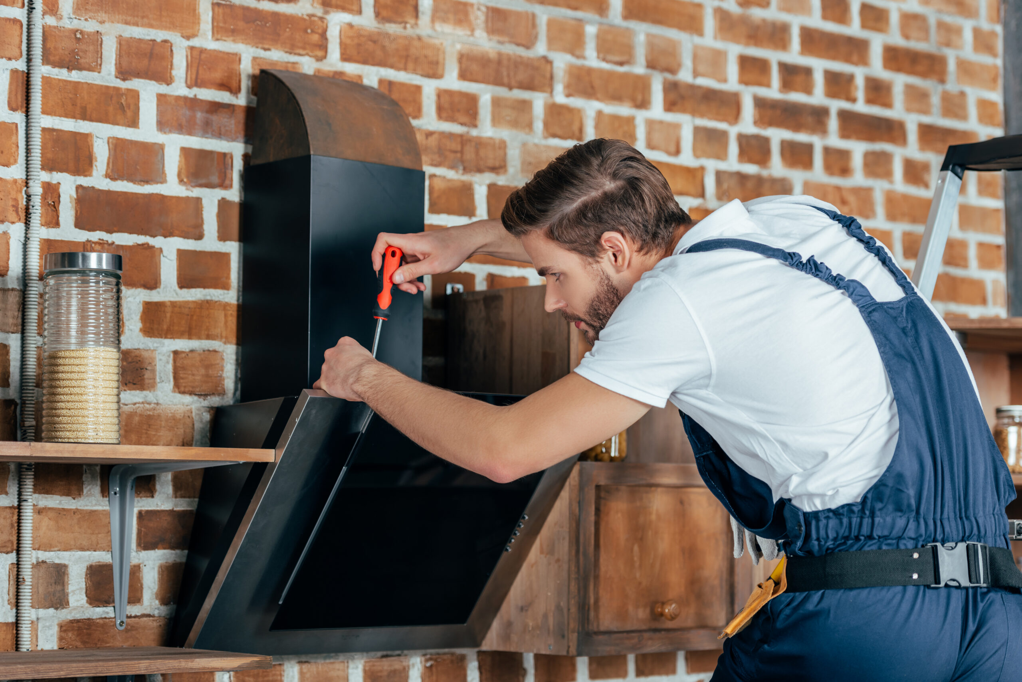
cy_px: 341
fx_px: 2442
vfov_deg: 15.9
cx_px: 511
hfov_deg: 23.6
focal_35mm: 86
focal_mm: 86
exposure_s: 1/160
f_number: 3.5
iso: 100
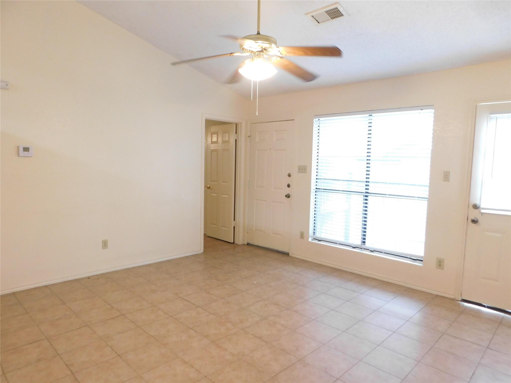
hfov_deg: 73.9
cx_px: 256
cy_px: 192
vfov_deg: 58.9
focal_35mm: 23
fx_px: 340
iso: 320
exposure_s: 1/30
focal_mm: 4
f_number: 3
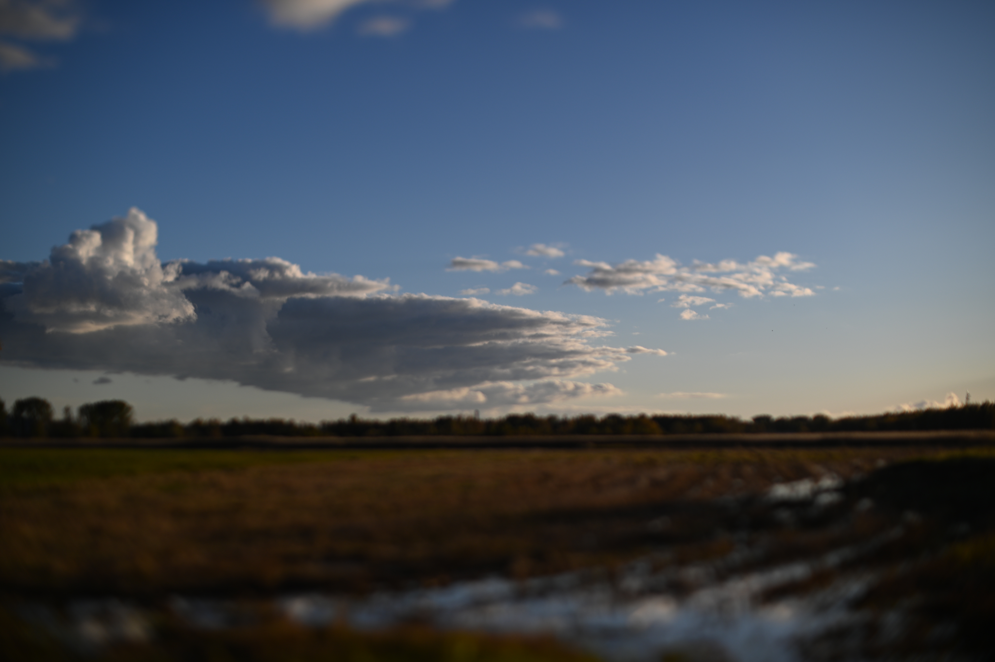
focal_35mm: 50
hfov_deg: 39.6
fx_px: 1381
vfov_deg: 27.0
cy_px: 331
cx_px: 498
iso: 100
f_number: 1.4
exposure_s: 1/8000
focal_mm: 50
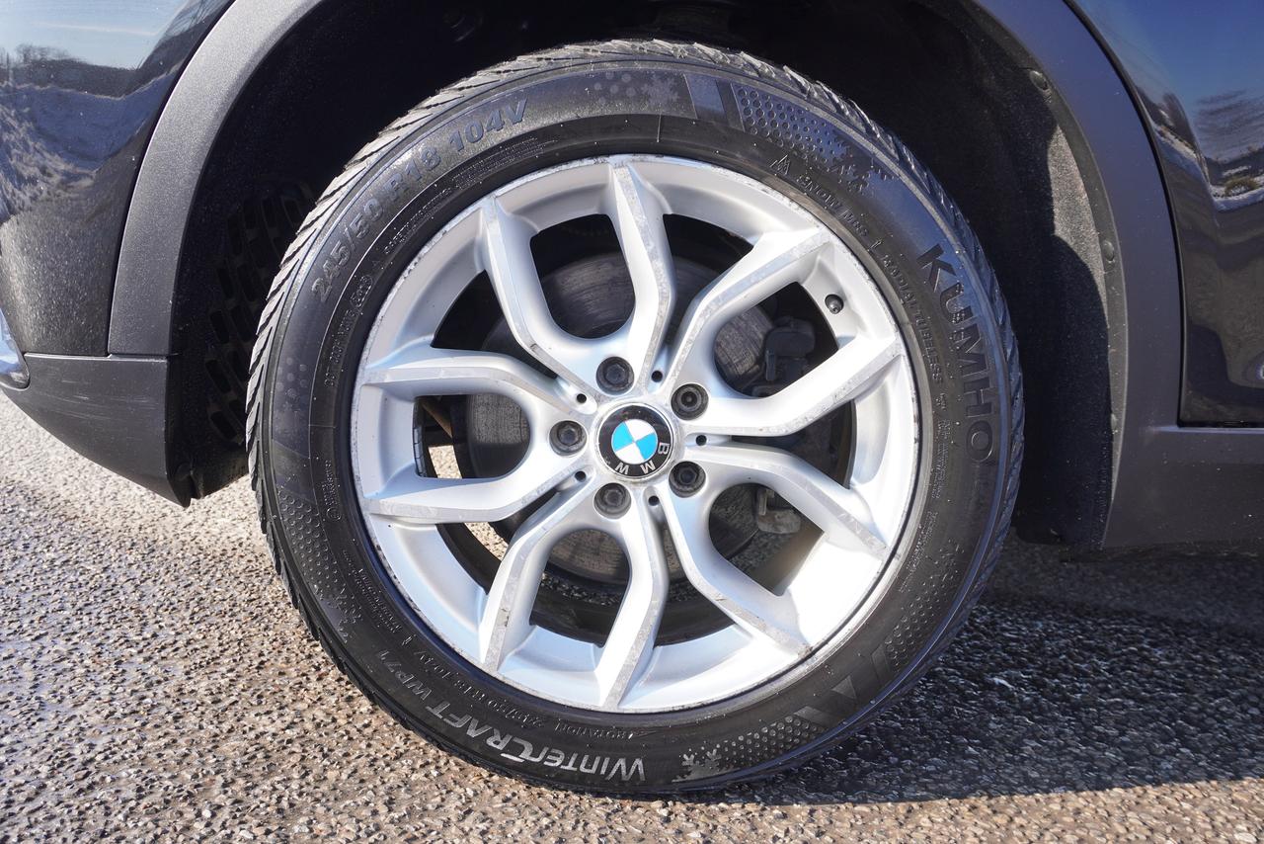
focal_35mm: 32
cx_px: 632
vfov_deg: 41.7
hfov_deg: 59.5
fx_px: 1106
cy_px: 422
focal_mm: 21
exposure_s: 1/125
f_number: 5.6
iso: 100
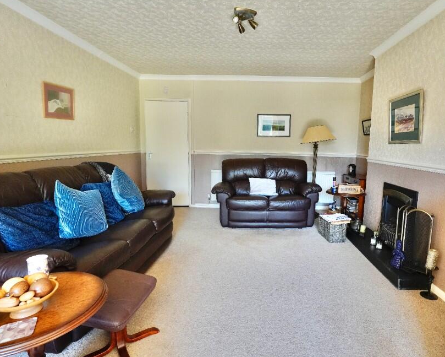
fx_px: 258
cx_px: 250
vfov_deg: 69.2
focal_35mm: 20
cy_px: 181
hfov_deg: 81.1
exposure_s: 1/160
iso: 1600
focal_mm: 11
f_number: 3.5
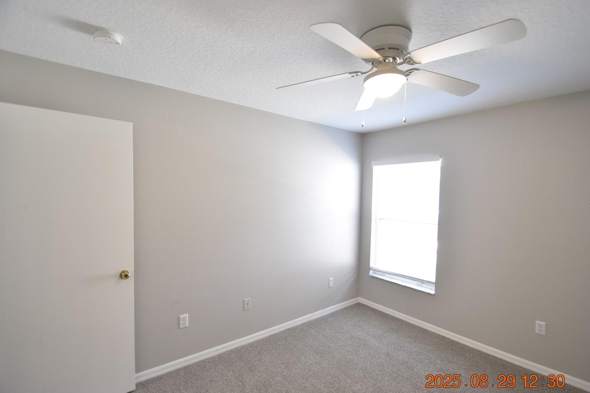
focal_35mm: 16
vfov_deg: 73.7
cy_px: 203
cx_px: 310
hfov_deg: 96.7
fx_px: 262
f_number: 3.5
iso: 800
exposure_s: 1/60
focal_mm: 10
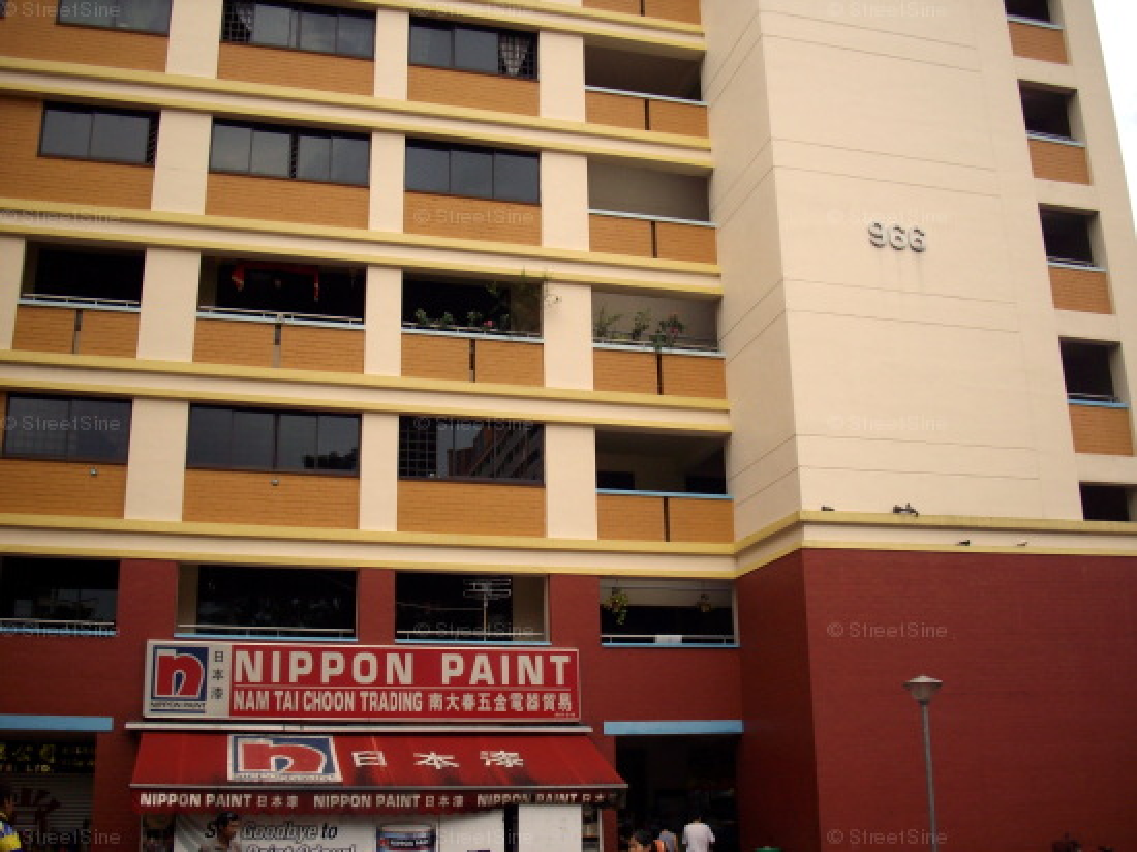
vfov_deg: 38.6
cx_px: 568
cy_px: 426
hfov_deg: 50.2
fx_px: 1215
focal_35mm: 37
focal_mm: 6.2
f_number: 5.6
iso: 80
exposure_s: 1/160
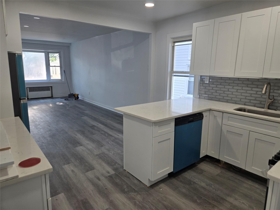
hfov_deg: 73.9
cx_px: 140
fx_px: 186
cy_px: 105
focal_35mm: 23
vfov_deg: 58.9
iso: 50
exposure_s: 1/120
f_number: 1.8
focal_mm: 5.4
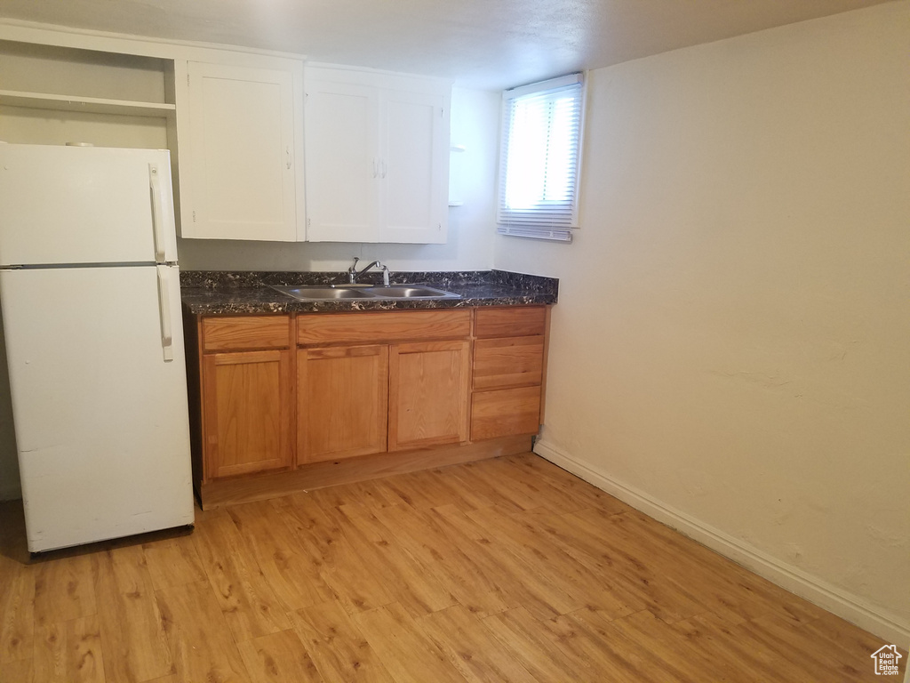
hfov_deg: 67.3
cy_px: 342
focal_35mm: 26
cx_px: 455
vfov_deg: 53.1
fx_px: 683
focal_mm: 4.2
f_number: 1.7
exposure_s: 1/24
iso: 160
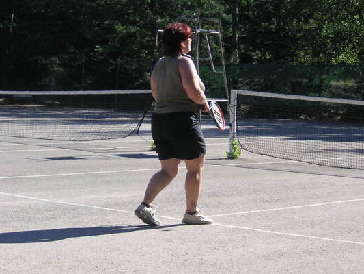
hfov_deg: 19.8
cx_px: 150
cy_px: 99
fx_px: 1041
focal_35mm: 99
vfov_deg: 14.9
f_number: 4
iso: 50
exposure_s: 1/180
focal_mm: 11
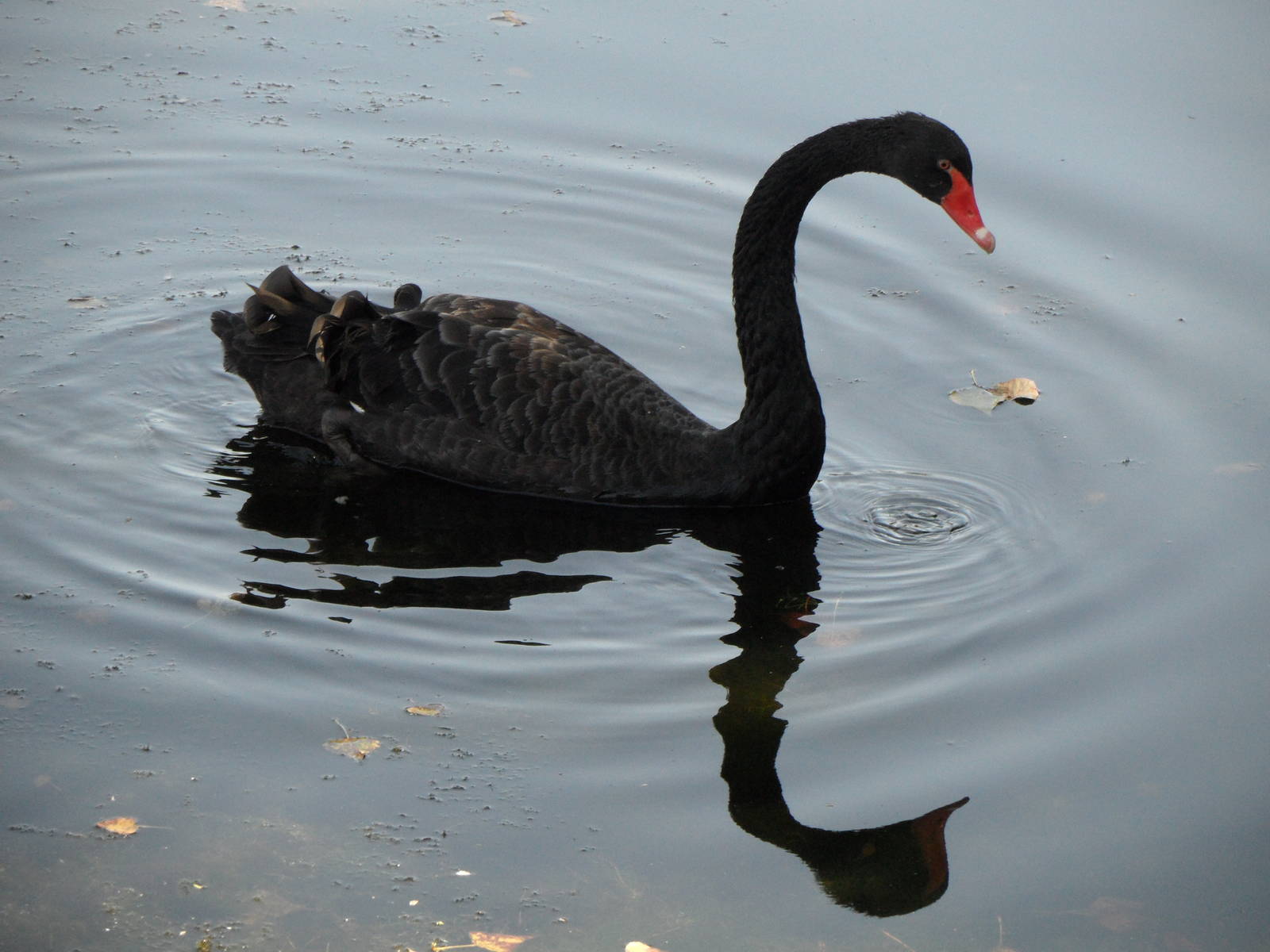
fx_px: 8805
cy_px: 476
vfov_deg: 6.2
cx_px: 635
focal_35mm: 240
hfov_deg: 8.2
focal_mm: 39.5
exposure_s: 1/250
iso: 200
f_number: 5
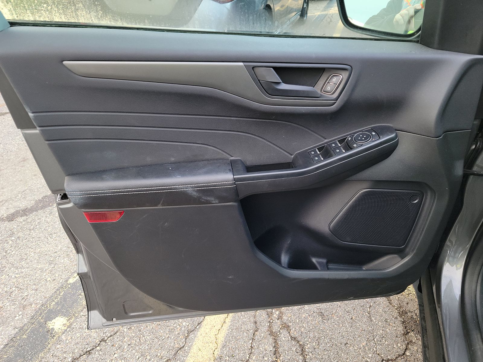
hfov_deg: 71.6
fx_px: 335
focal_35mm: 24
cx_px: 242
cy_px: 181
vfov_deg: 56.8
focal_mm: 6.7
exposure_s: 1/59
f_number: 1.8
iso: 92
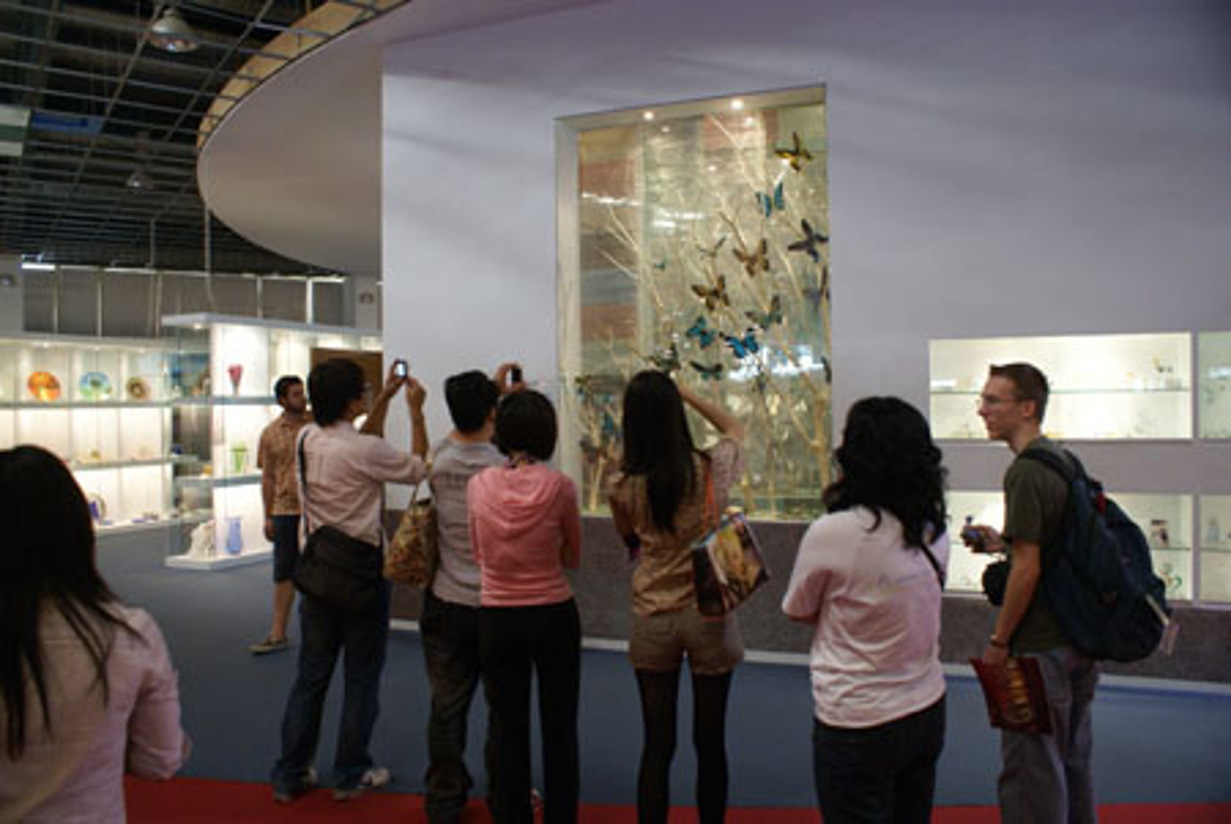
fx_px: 924
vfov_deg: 48.0
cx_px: 616
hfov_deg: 67.3
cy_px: 412
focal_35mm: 27
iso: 400
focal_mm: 18
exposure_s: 1/30
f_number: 3.5
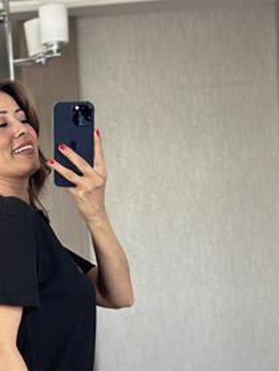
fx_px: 933
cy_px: 315
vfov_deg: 22.1
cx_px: 40
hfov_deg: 16.8
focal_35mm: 87
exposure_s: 1/70
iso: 125
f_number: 1.78
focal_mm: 6.86
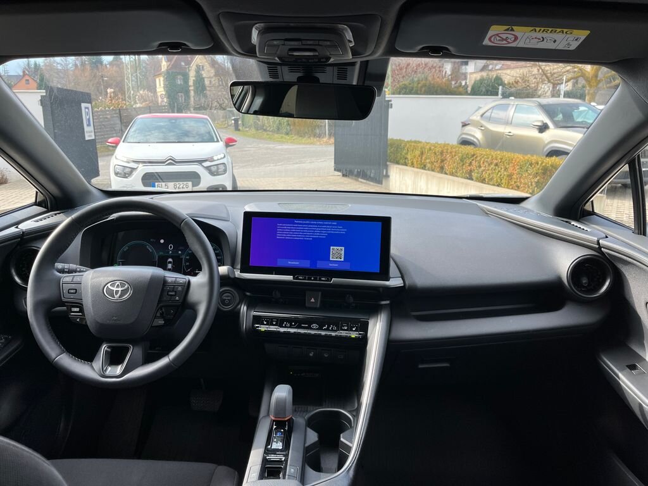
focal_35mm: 26
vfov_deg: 53.1
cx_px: 324
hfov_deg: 67.3
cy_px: 243
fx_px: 487
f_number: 1.6
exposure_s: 1/424
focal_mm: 5.1
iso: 50
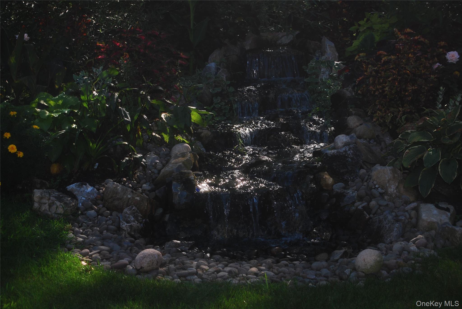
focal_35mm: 82
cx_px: 231
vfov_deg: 16.6
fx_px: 1060
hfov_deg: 24.6
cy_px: 154
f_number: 6.3
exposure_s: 1/100
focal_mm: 55
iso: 100
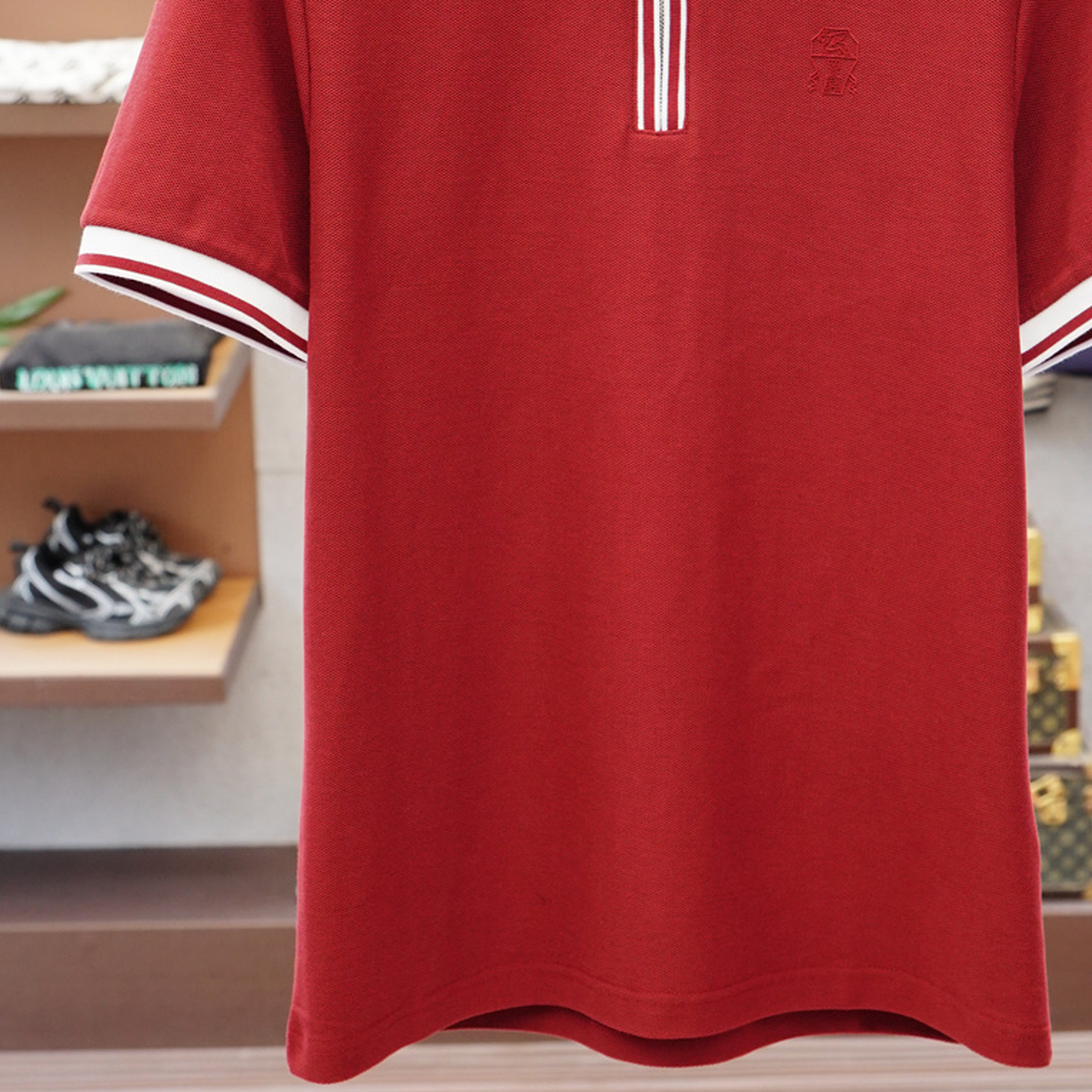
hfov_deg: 23.7
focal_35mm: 73
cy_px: 438
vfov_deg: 23.7
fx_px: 2602
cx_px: 641
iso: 400
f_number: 4
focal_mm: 27
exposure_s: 1/250
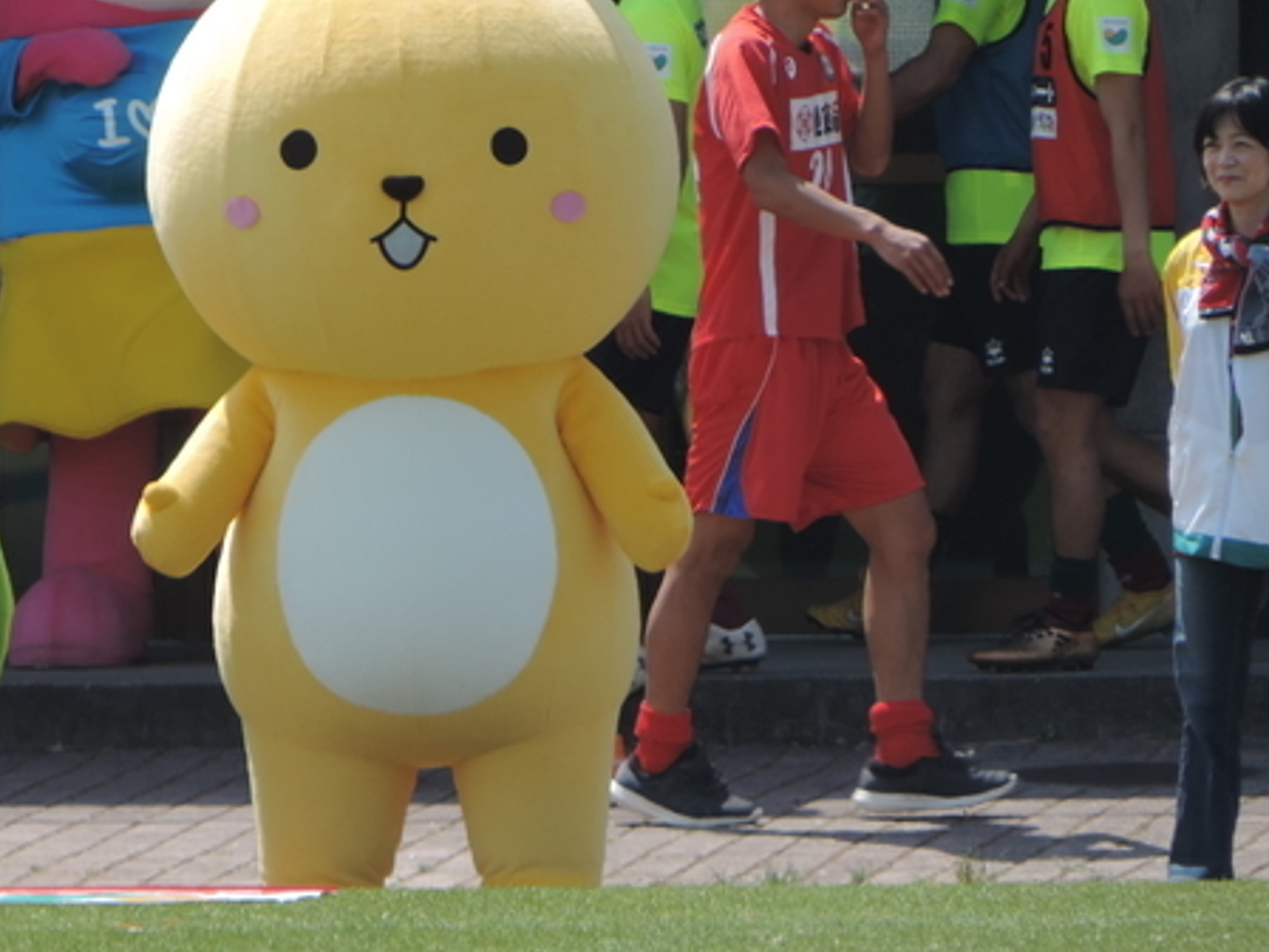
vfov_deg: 1.2
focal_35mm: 1251
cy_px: 275
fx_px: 45861
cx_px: 167
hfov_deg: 1.6
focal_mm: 124.8
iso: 90
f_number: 5
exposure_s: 1/400
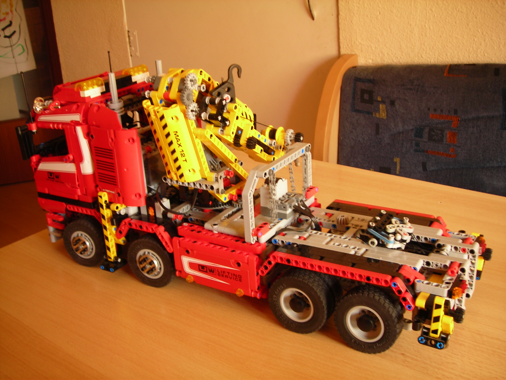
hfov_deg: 49.0
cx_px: 253
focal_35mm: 38
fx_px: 555
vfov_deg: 37.7
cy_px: 190
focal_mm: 6.3
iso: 50
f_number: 3.2
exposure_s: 1/4.3
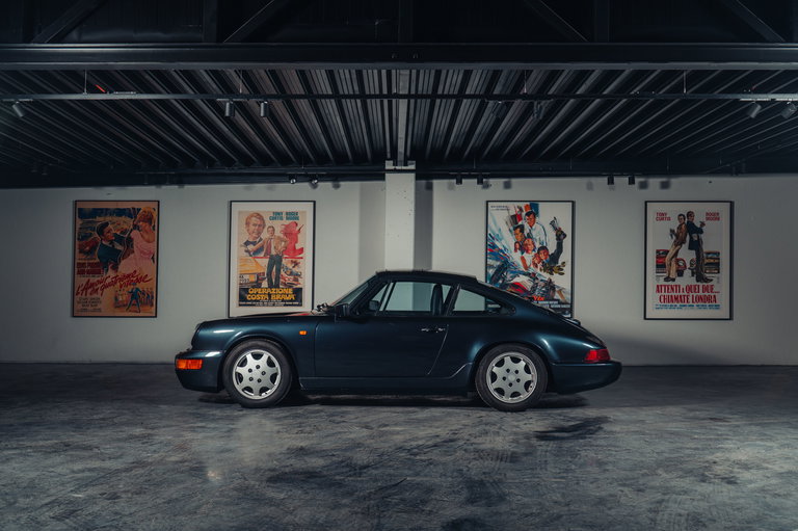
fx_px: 753
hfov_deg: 55.8
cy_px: 266
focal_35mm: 34
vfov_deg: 38.8
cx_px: 399
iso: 400
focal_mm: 34
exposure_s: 1/40
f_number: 5.6
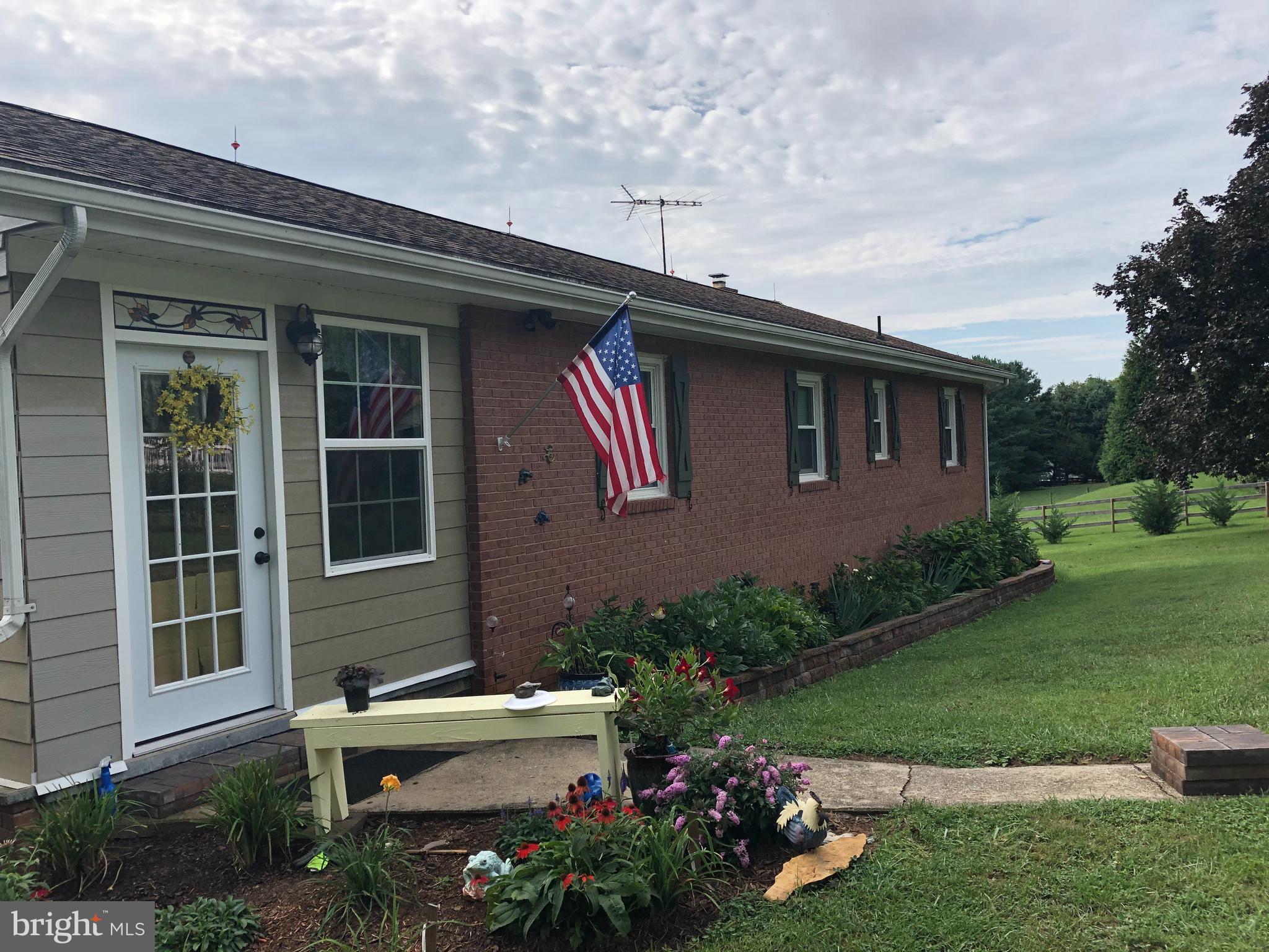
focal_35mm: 28
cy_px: 476
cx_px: 634
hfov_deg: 63.4
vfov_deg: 49.7
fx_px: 1026
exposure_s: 1/2000
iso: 20
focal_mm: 4
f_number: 1.8
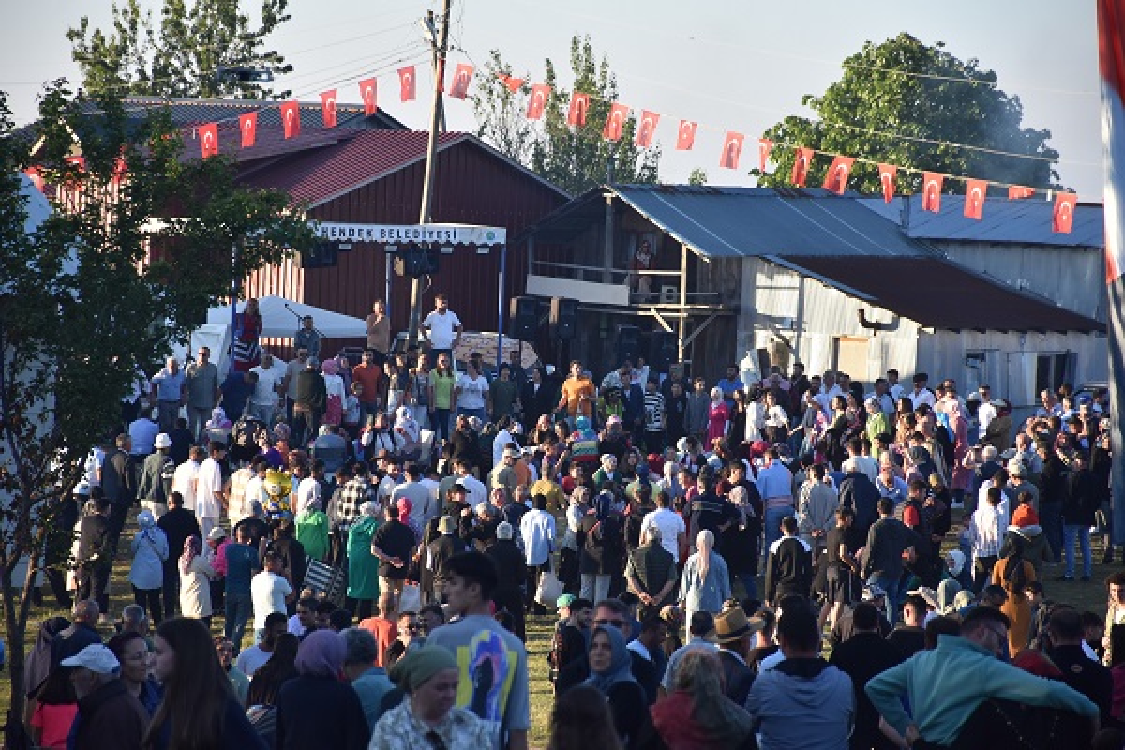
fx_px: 6562
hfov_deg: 9.8
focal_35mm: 210
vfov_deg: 6.5
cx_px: 562
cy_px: 375
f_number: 6.3
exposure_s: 1/640
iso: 800
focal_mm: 140
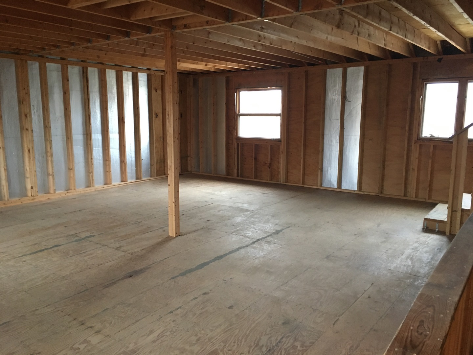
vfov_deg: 48.2
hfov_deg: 61.7
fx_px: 396
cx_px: 236
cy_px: 178
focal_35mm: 29
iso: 200
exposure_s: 1/17
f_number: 2.2
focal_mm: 4.15
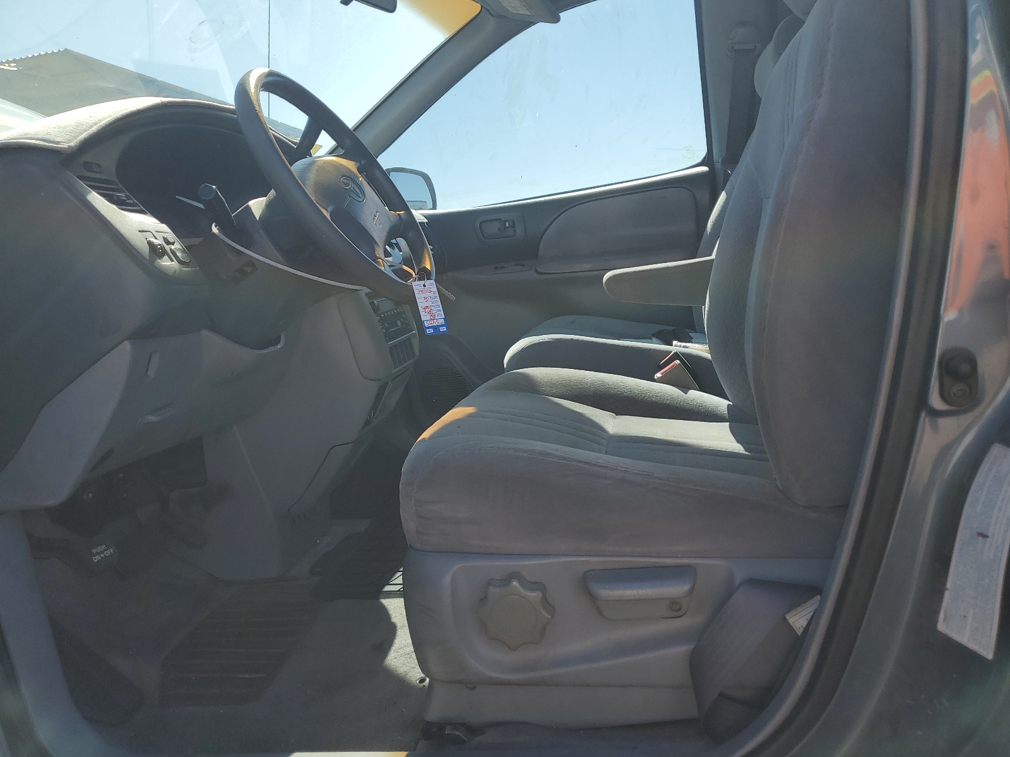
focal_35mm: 26
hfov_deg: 67.3
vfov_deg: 53.1
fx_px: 759
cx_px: 505
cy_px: 378
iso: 50
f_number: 1.5
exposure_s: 1/2000
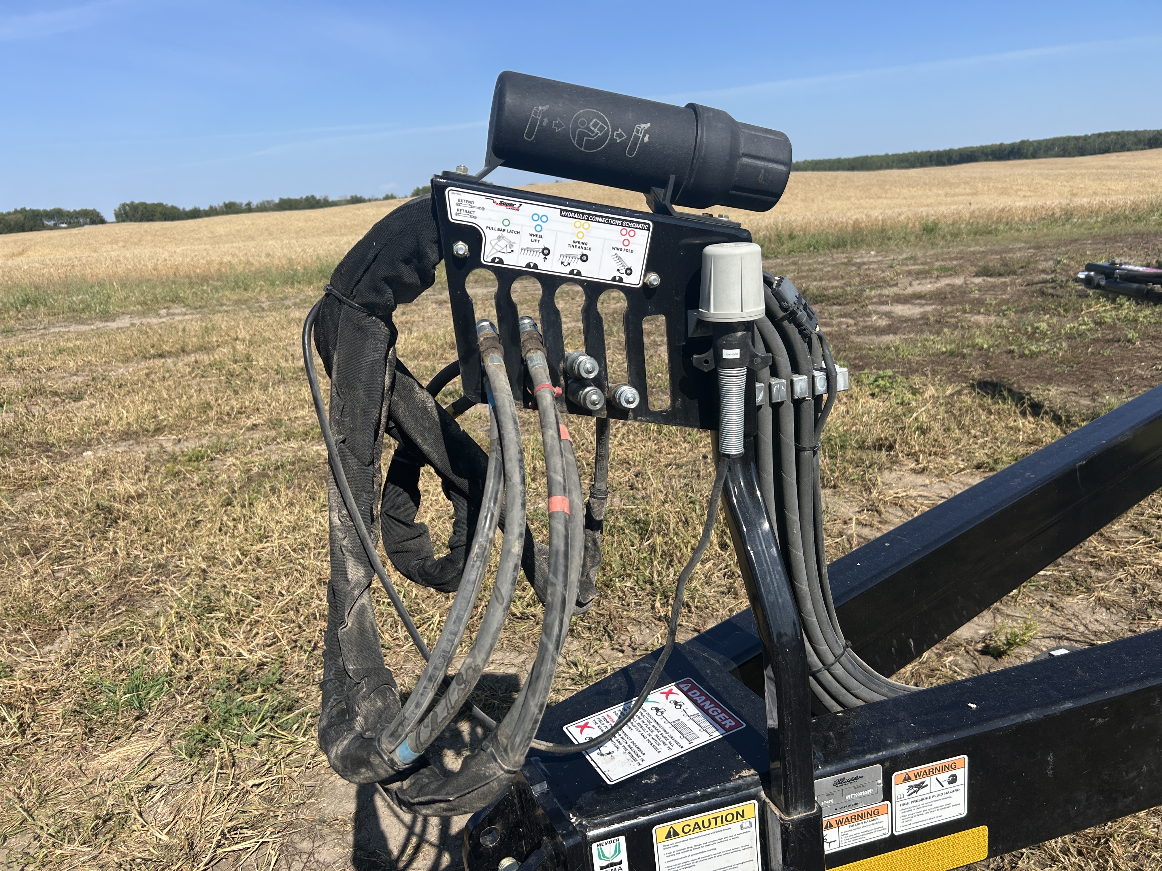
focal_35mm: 26
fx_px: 873
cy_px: 436
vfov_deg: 53.1
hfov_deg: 67.3
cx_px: 581
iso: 50
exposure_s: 1/4115
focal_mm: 5.7
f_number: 1.5
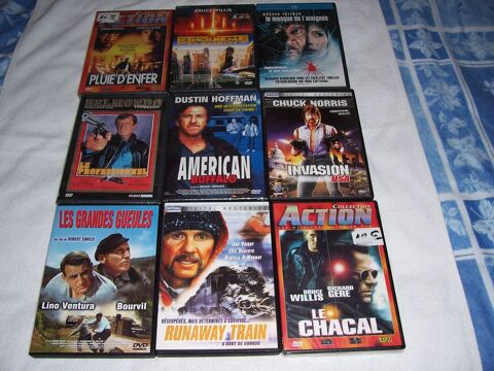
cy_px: 186
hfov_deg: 54.0
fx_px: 485
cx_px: 247
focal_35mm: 34
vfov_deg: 41.8
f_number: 2.7
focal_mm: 5.6
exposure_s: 1/60
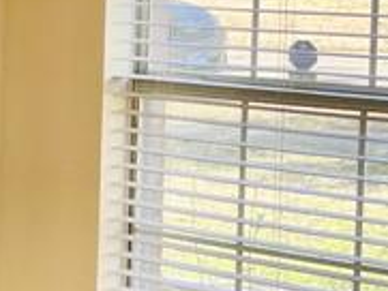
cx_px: -454
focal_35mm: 147
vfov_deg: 10.1
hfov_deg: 11.7
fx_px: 1649
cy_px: 53
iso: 32
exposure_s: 1/217
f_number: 1.6
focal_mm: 4.2
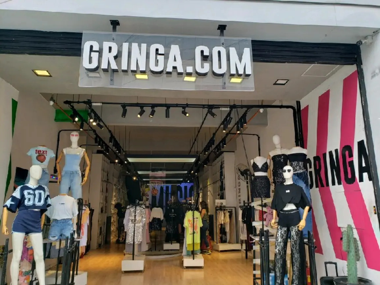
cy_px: 142
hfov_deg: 67.3
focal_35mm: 26
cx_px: 190
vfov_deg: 53.1
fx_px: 285
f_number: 2.4
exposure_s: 1/169
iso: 50
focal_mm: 4.3
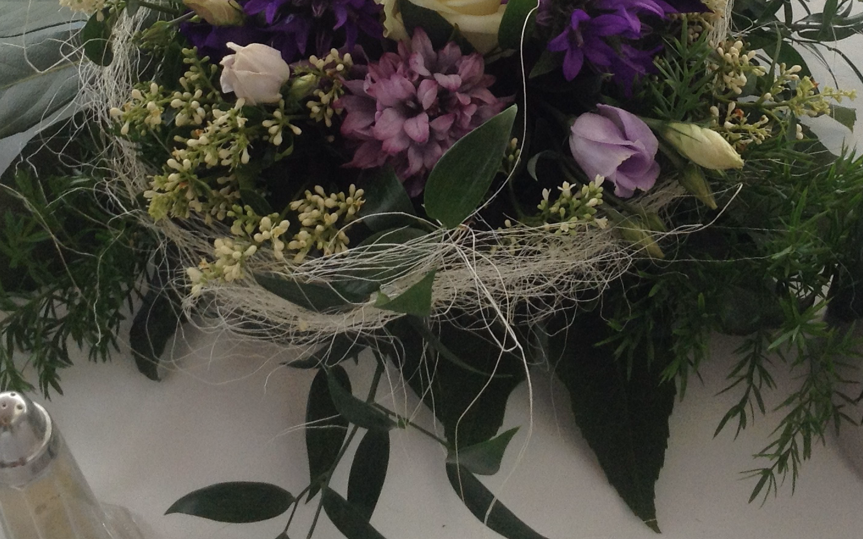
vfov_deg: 19.6
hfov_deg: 32.0
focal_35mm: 64
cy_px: -18
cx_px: 442
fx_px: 1505
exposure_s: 1/120
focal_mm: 3.3
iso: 50
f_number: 2.4
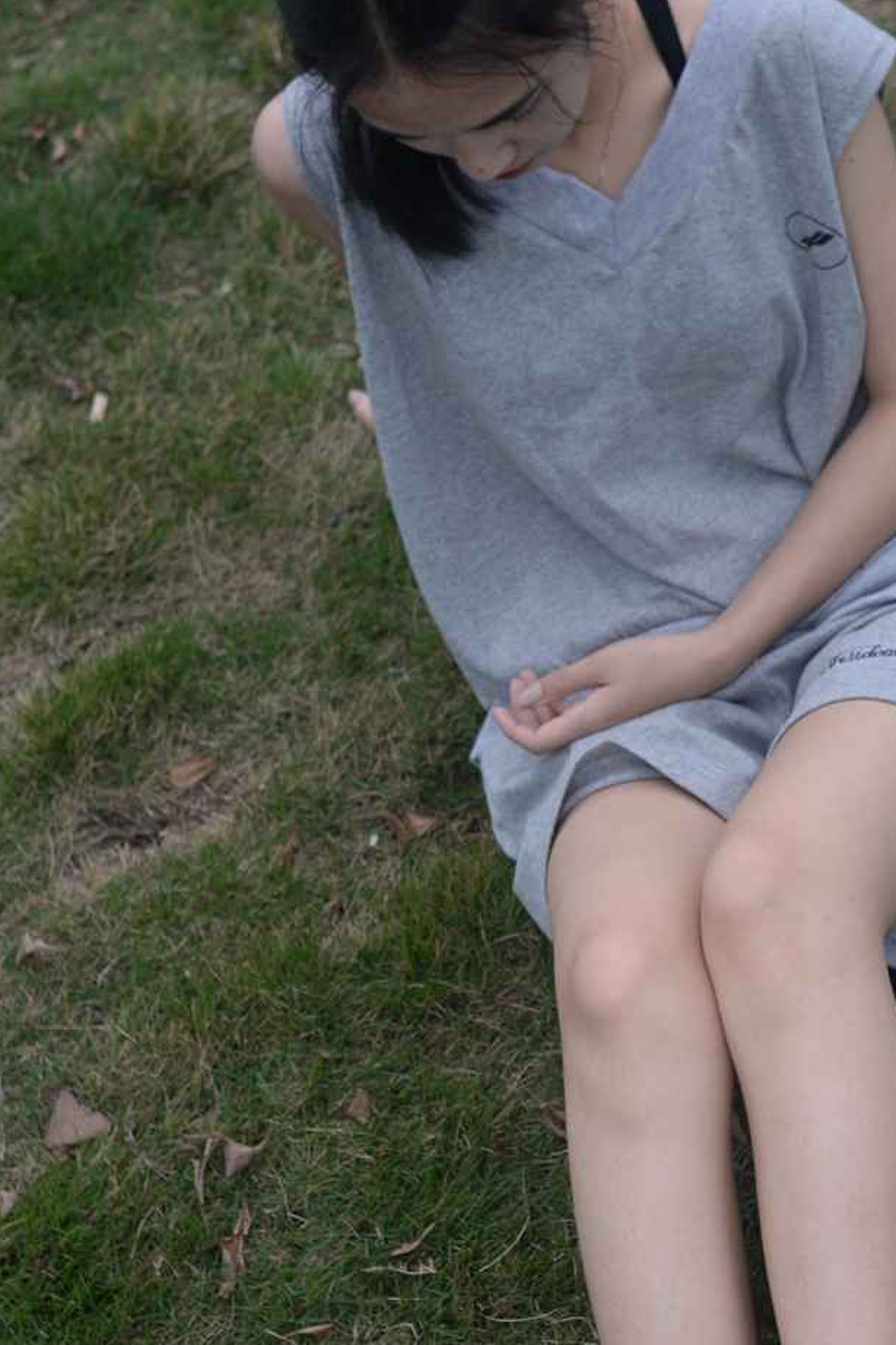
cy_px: 816
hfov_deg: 18.2
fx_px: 2762
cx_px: 741
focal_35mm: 74
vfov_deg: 27.3
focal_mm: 35
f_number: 5
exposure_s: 1/500
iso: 400
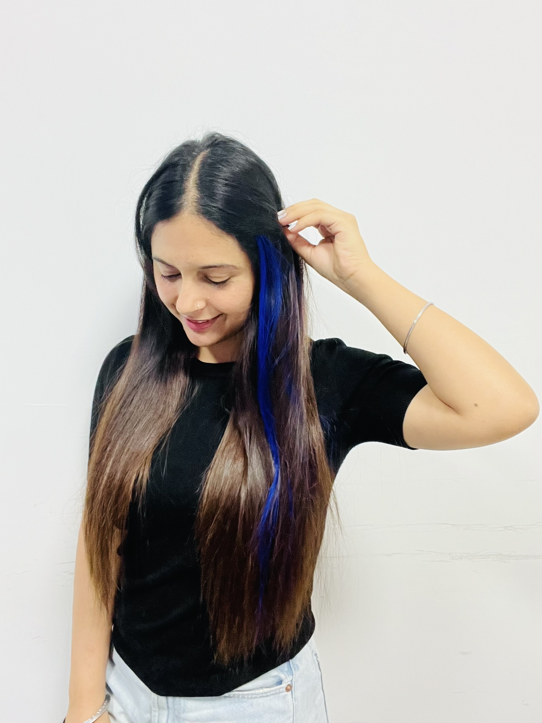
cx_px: 271
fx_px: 626
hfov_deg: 46.8
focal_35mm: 30
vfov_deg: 60.0
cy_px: 362
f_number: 2.2
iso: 320
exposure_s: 1/33
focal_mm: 2.71
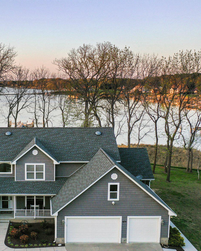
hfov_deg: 32.0
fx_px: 342
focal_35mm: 46
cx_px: 43
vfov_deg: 40.3
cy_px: 137
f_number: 2.8
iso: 120
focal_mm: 10.26
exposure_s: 1/20
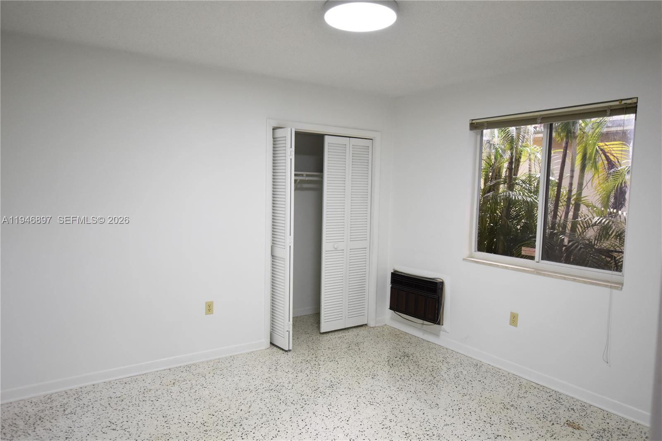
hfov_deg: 73.8
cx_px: 331
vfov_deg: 53.1
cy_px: 220
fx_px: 441
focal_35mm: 24
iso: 450
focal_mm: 16
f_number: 4
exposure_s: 1/60
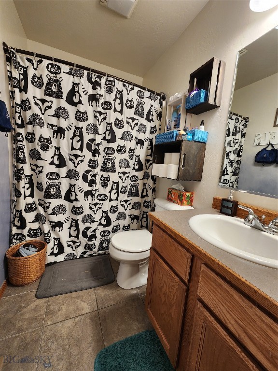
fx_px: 139
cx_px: 139
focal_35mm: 13
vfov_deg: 106.2
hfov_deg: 89.9
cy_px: 186
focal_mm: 2.2
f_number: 2.2
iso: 125
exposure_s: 1/60
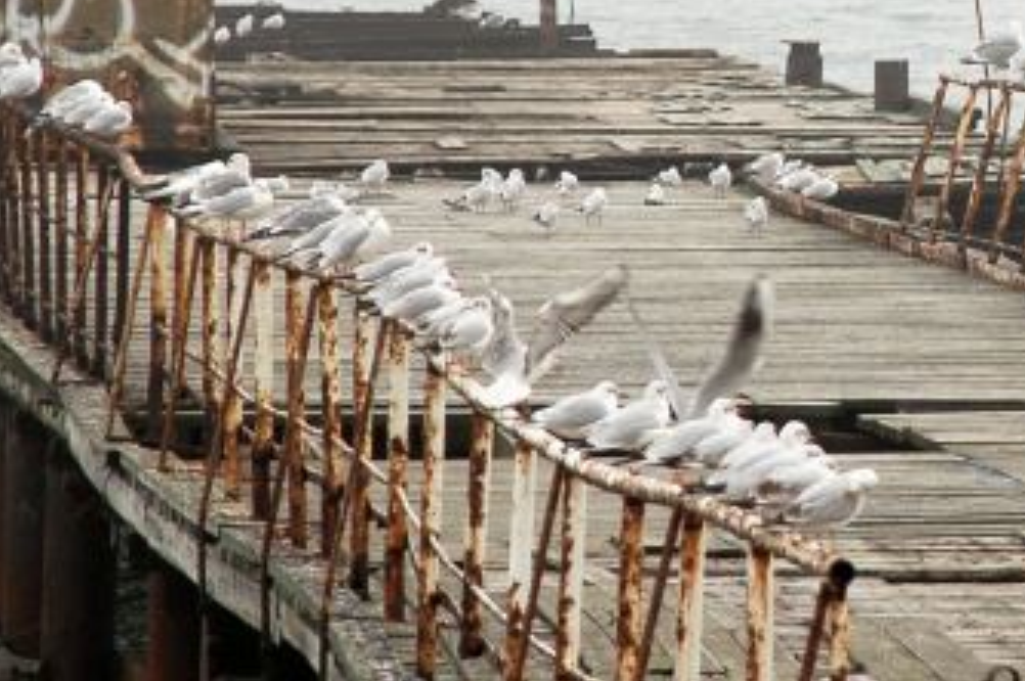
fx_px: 14374
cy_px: 129
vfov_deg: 2.7
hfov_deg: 4.1
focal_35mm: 505
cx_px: 1028
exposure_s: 1/250
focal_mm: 125
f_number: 5.6
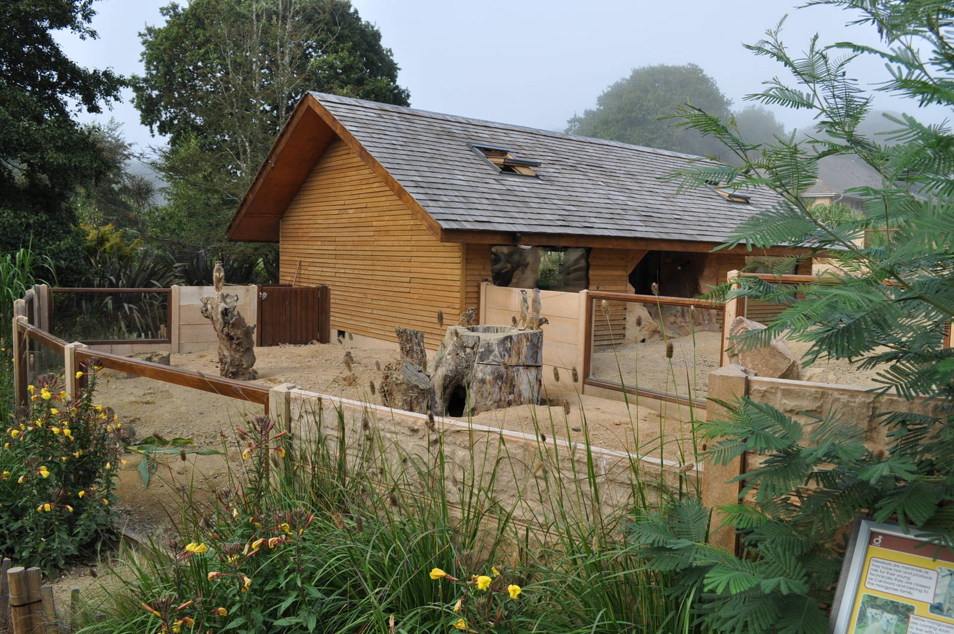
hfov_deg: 67.4
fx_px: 715
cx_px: 477
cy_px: 317
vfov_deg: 47.8
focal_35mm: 27
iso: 200
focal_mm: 18
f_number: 9
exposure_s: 1/125
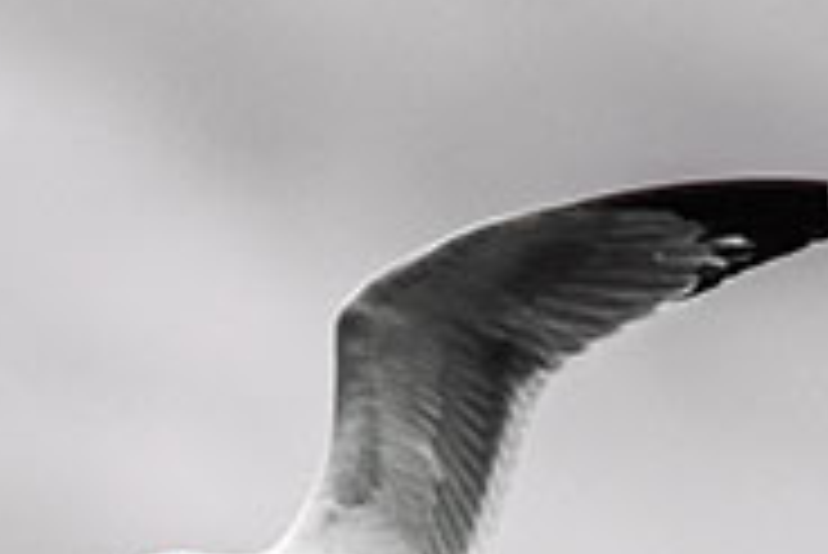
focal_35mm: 1627
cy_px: 498
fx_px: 37449
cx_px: 117
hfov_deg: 1.3
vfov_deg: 0.8
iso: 2500
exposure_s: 1/2000
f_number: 11
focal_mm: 600
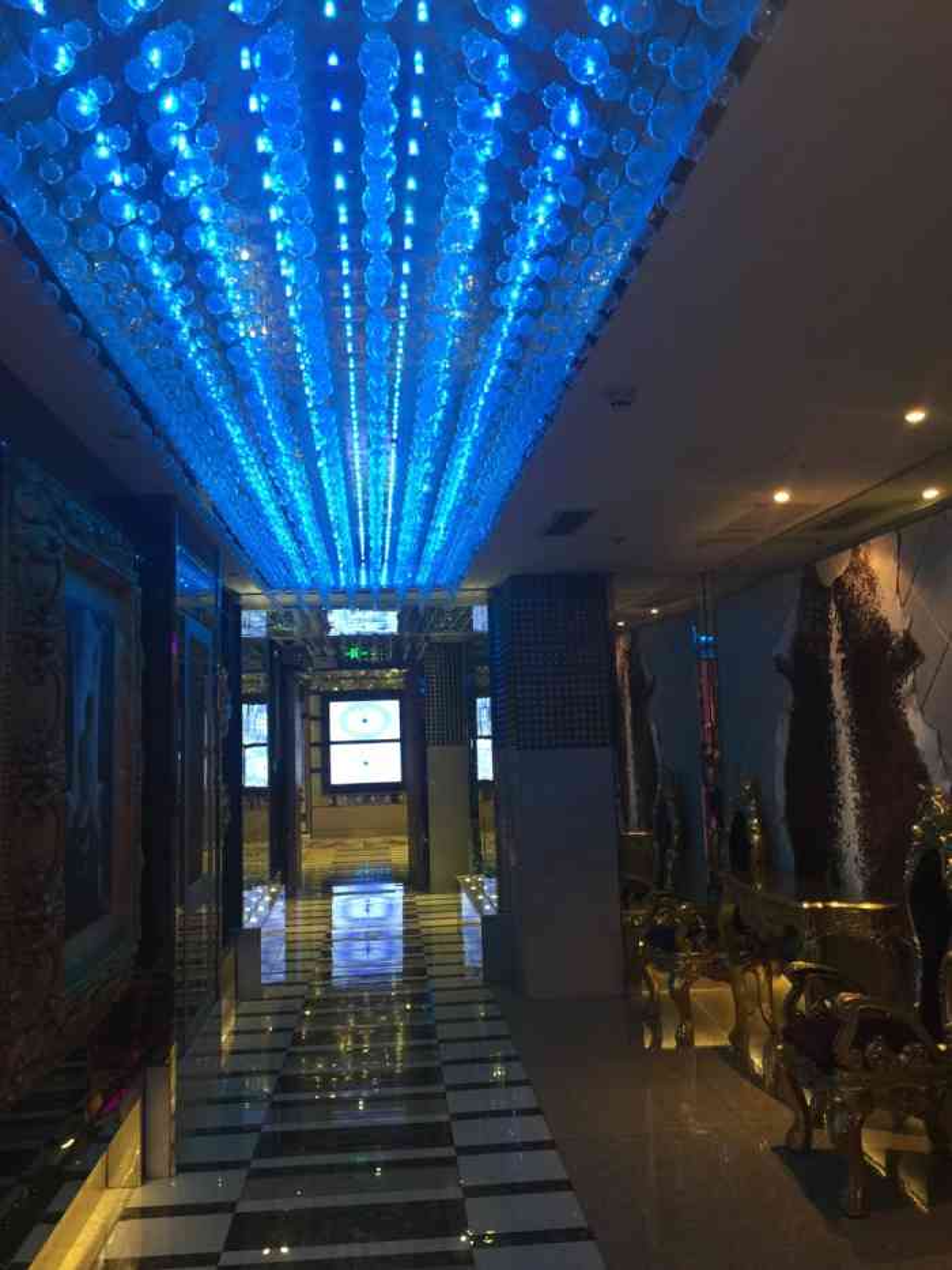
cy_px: 635
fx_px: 1063
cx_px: 476
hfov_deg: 48.2
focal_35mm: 29
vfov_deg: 61.7
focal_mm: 4.15
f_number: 2.2
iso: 80
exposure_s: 1/17
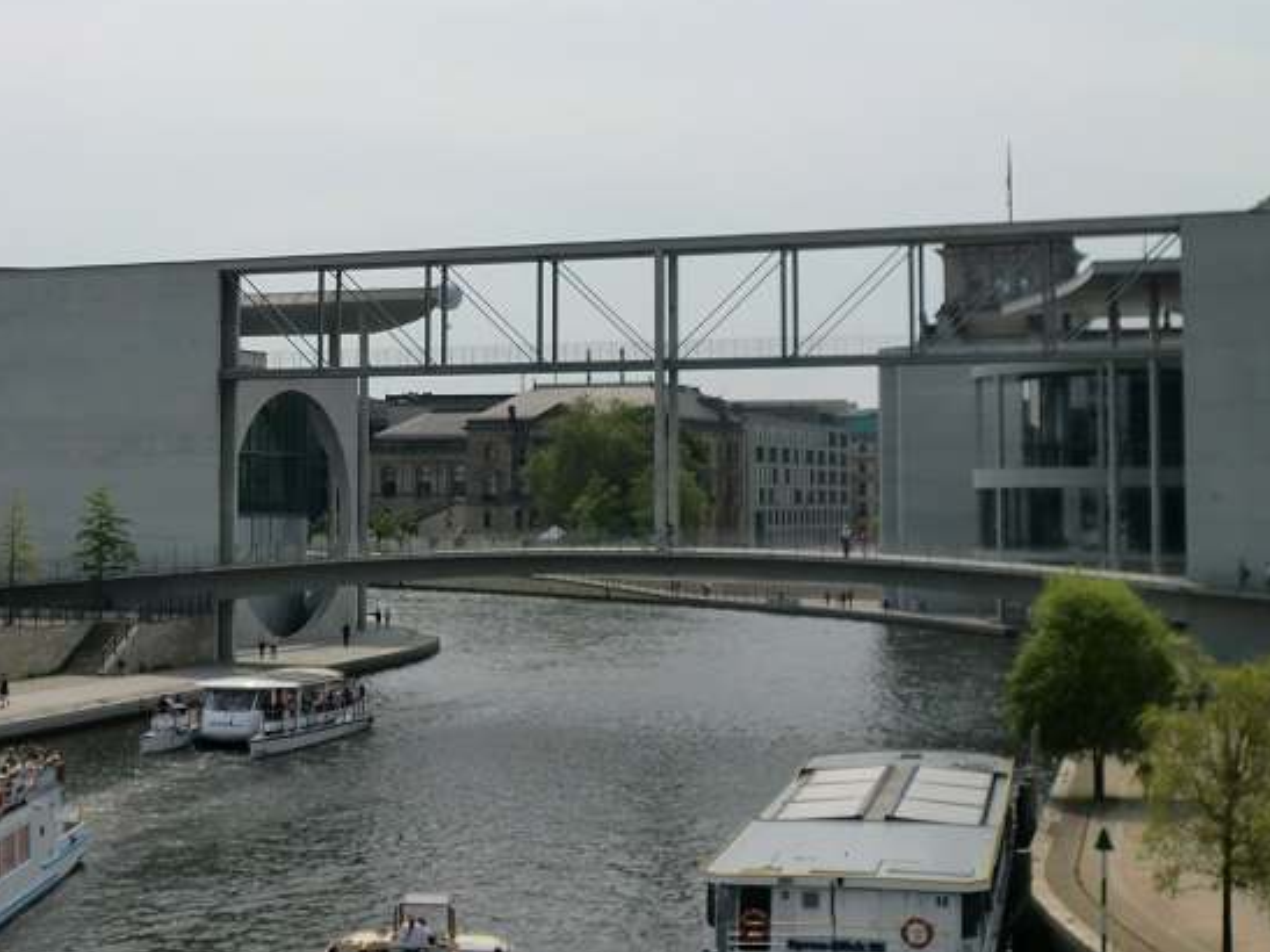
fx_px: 2311
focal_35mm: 63
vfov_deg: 23.1
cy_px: 291
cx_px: 423
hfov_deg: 30.5
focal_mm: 7.7
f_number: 8.5
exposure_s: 1/320
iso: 64
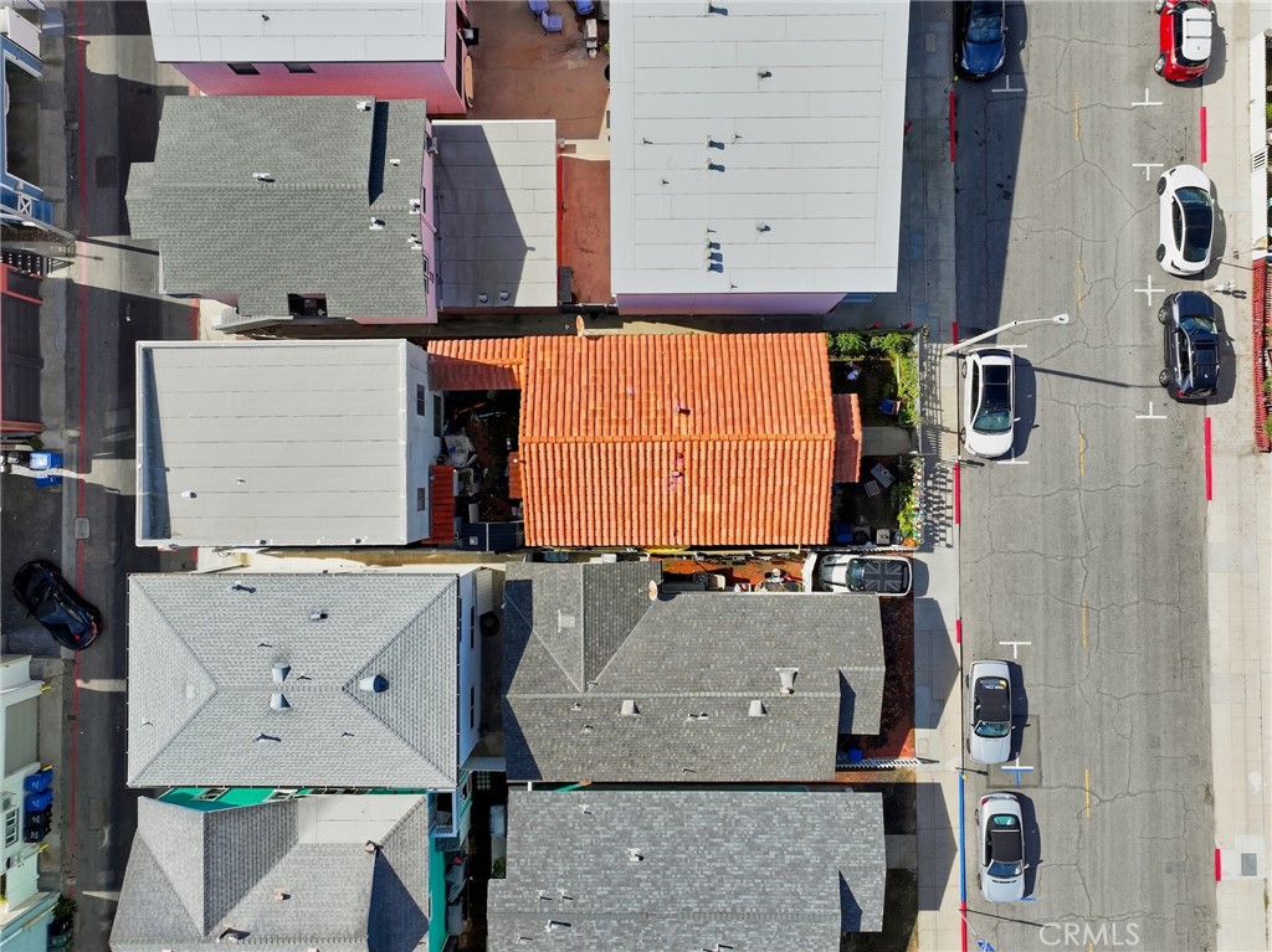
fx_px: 881
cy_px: 476
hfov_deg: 71.6
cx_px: 636
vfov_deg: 56.8
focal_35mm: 24
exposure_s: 1/500
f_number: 2.8
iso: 100
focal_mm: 12.3
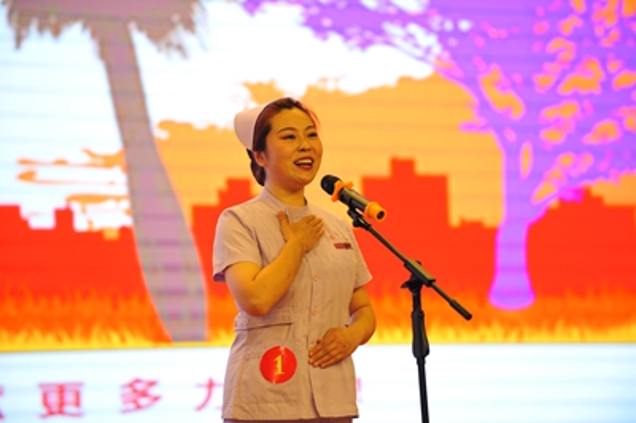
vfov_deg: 6.9
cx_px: 318
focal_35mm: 200
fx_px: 3530
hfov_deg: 10.3
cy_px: 212
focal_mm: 200
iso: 1250
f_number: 4
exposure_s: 1/250
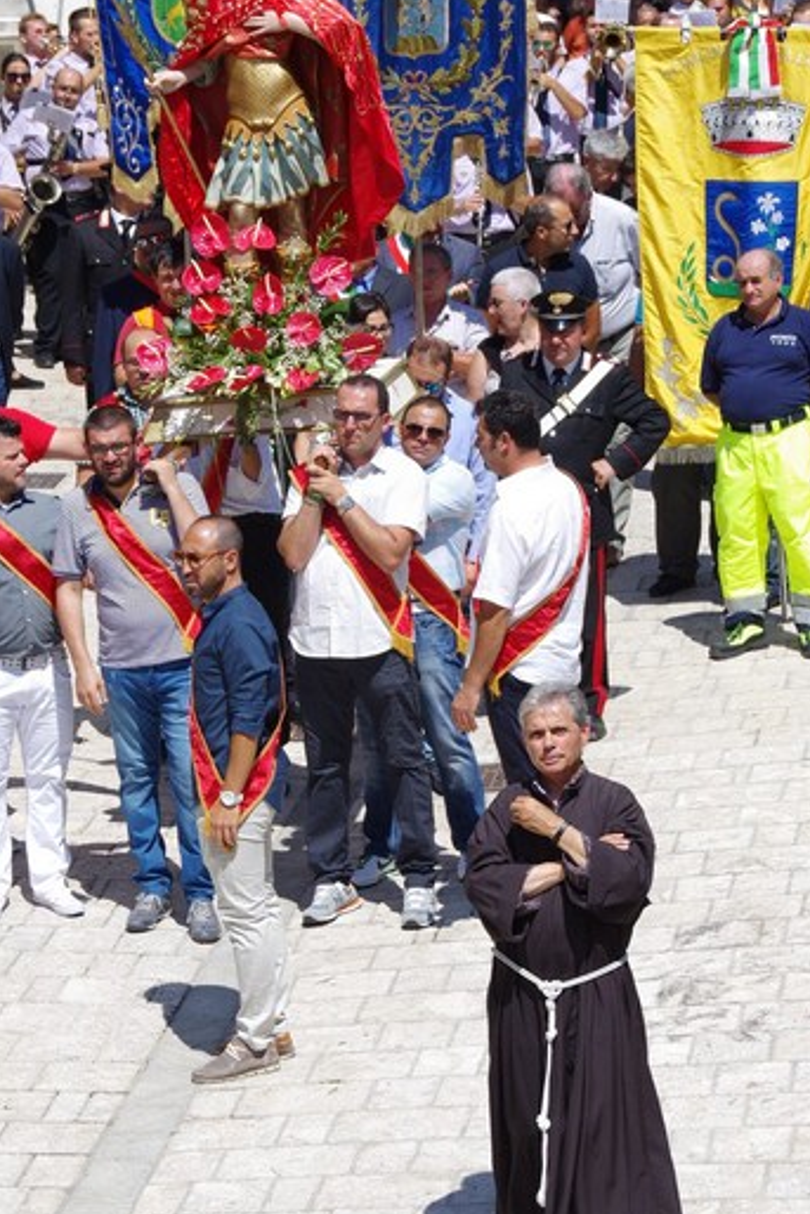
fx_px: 5362
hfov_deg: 8.6
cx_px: 324
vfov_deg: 12.9
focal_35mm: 159
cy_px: 642
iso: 160
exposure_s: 1/320
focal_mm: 73
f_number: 8
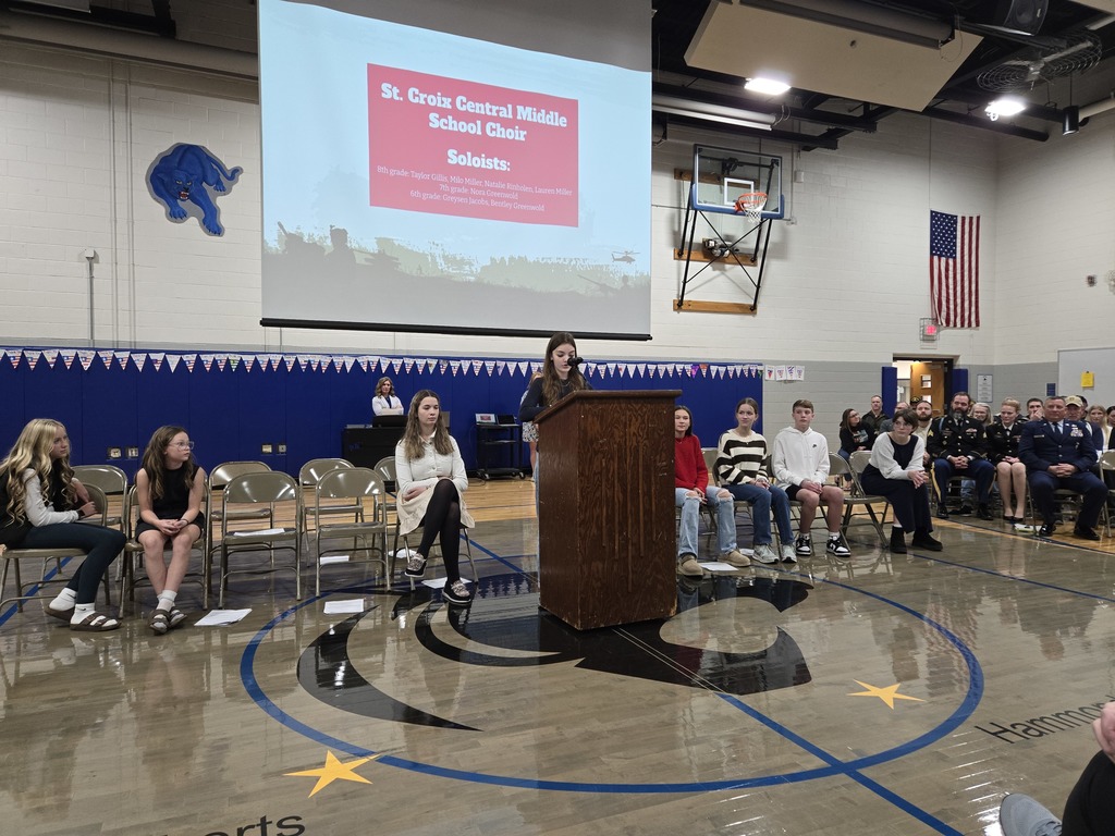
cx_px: 558
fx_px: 741
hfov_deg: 73.9
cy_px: 418
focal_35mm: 23
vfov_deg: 58.9
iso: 250
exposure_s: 1/120
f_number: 1.8
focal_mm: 5.4
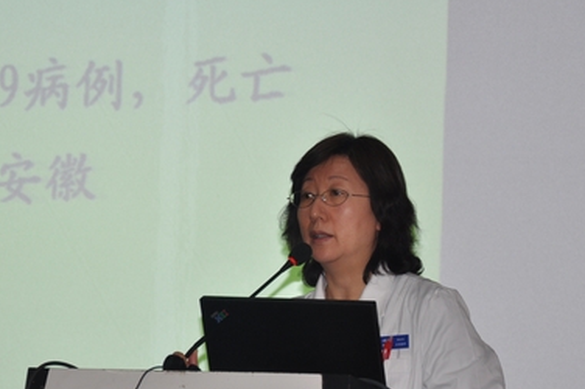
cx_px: 216
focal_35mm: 220
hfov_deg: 9.4
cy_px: 247
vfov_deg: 6.2
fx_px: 3572
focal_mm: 92
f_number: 5.6
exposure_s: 1/60
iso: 640
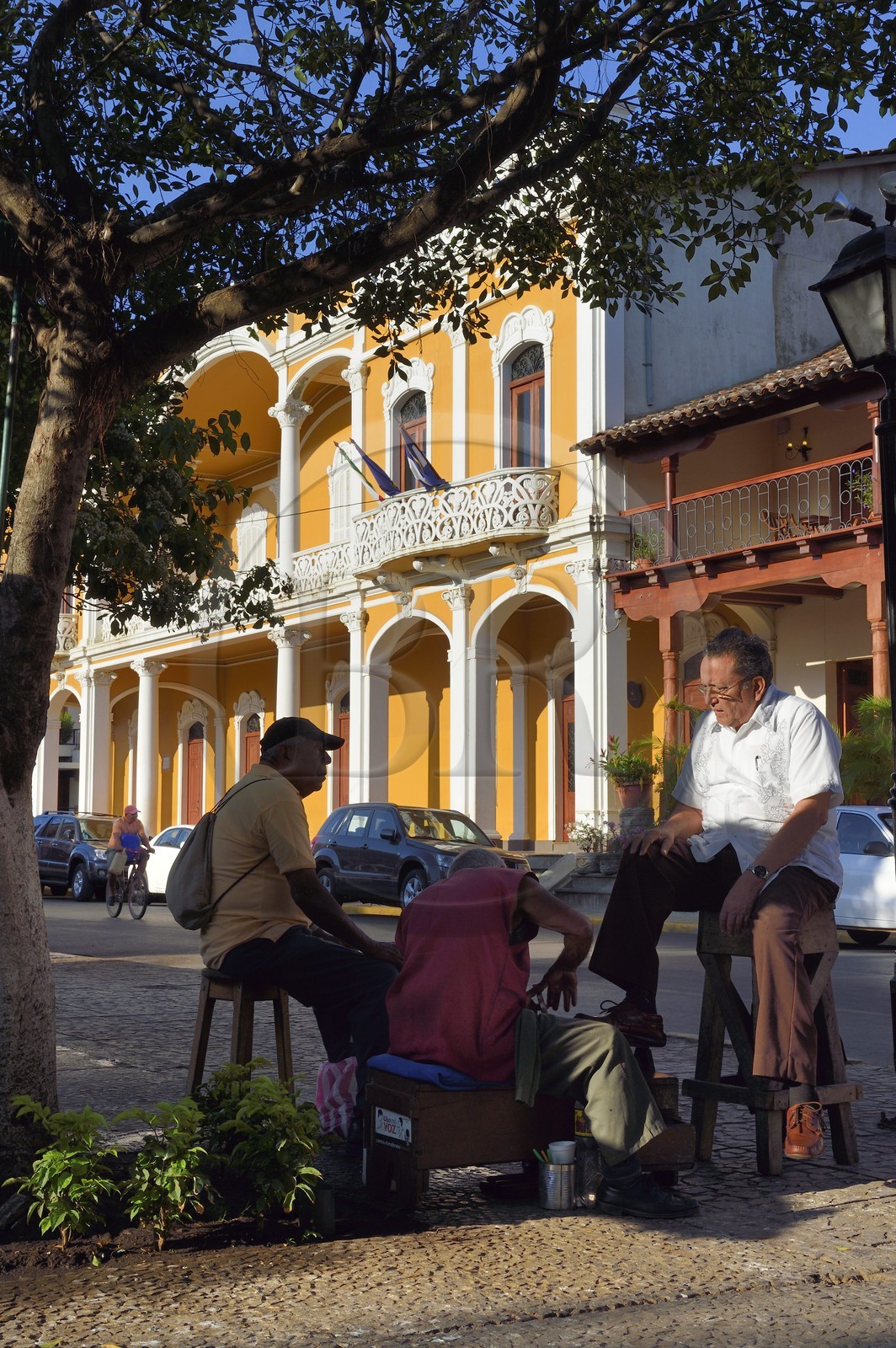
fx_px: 1795
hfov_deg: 28.0
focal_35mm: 48
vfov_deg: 41.1
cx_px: 448
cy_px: 674
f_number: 18
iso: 400
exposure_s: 1/250
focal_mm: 48
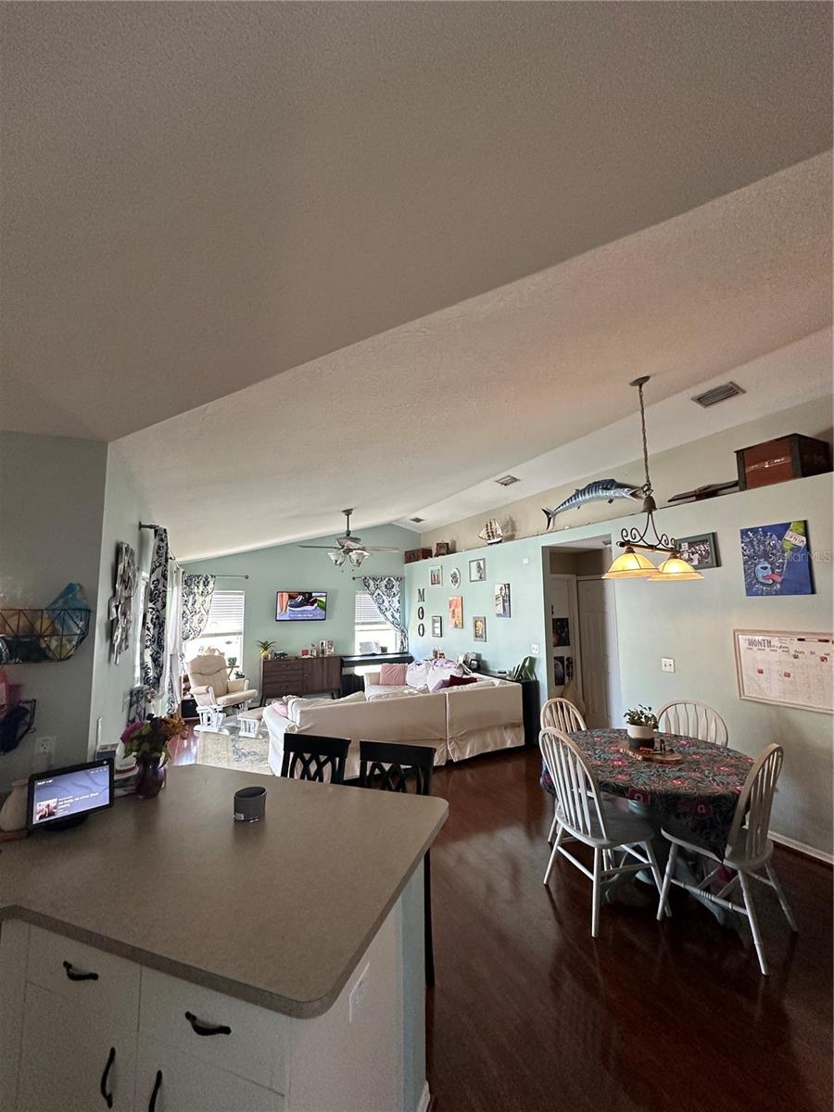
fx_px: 450
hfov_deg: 85.7
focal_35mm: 14
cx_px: 417
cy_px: 556
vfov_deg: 102.1
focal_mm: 2.22
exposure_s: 1/120
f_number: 2.2
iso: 320
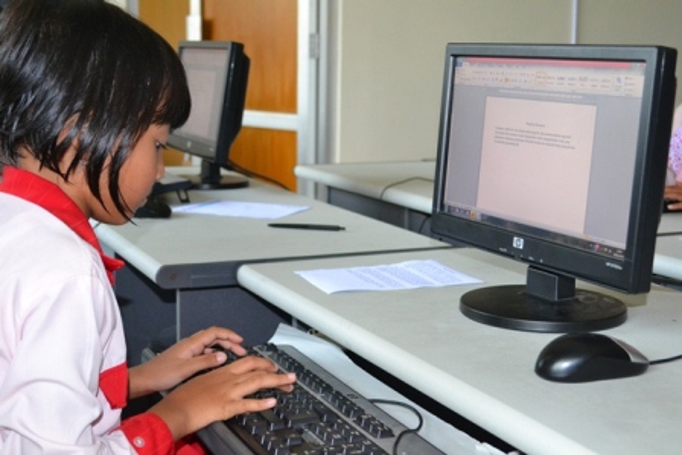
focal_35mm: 57
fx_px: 1080
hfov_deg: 35.0
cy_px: 228
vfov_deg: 23.8
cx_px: 341
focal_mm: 38
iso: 2000
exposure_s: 1/60
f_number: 5
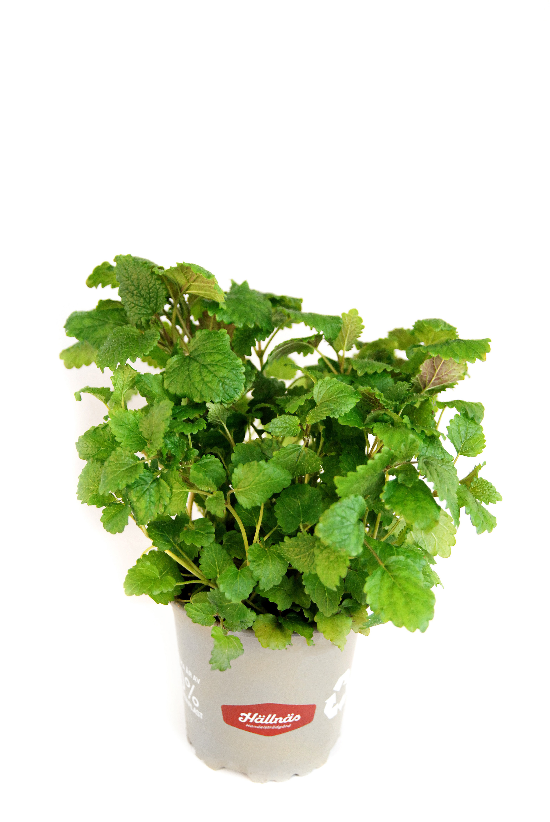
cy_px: 411
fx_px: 1097
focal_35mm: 48
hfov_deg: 28.2
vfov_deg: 41.1
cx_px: 275
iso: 500
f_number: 3.5
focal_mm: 32
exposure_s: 1/80
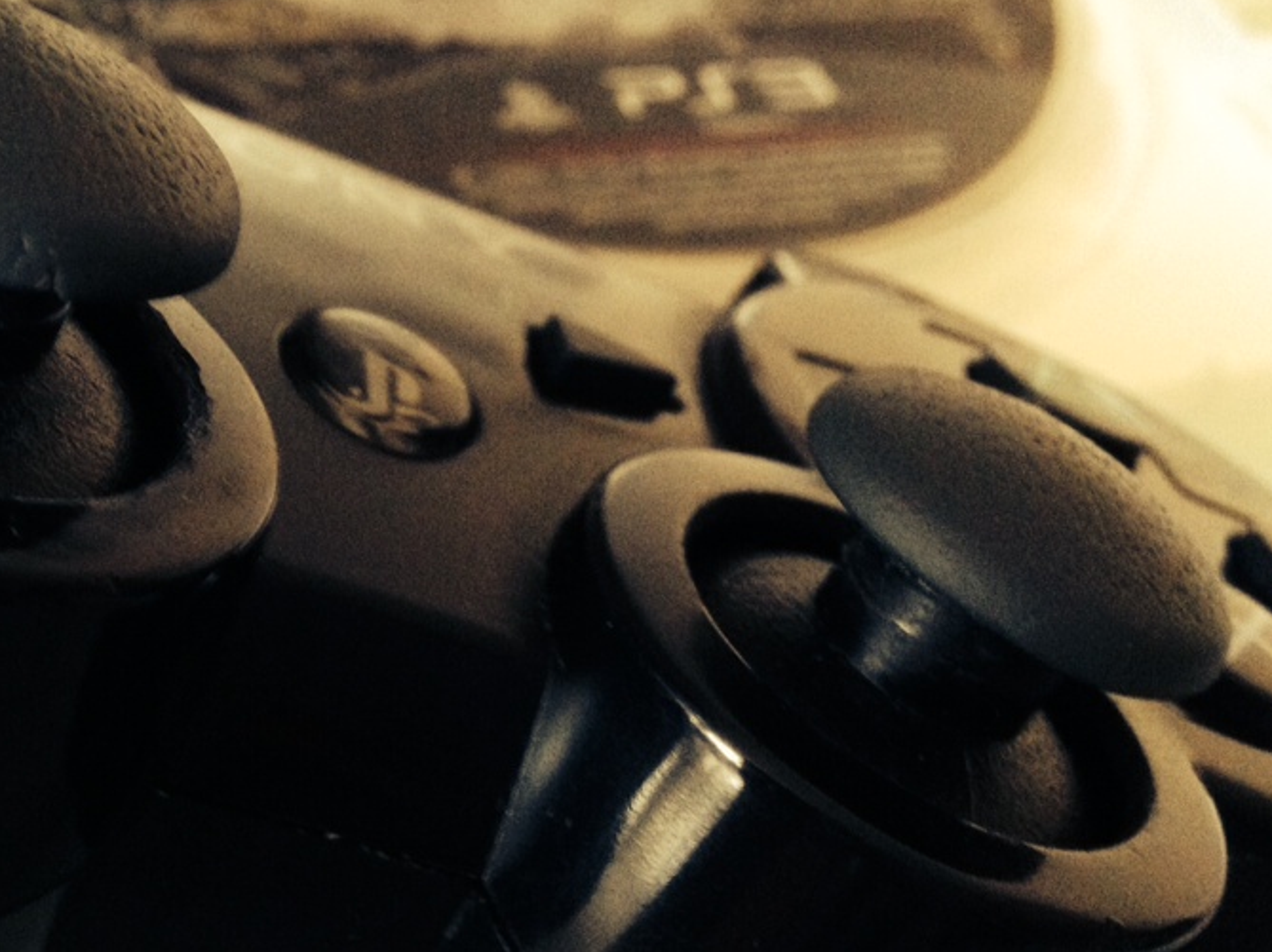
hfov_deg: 28.3
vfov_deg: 21.9
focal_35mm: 67
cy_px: 350
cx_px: 236
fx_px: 2461
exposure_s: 1/17
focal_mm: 4.28
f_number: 2.4
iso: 400
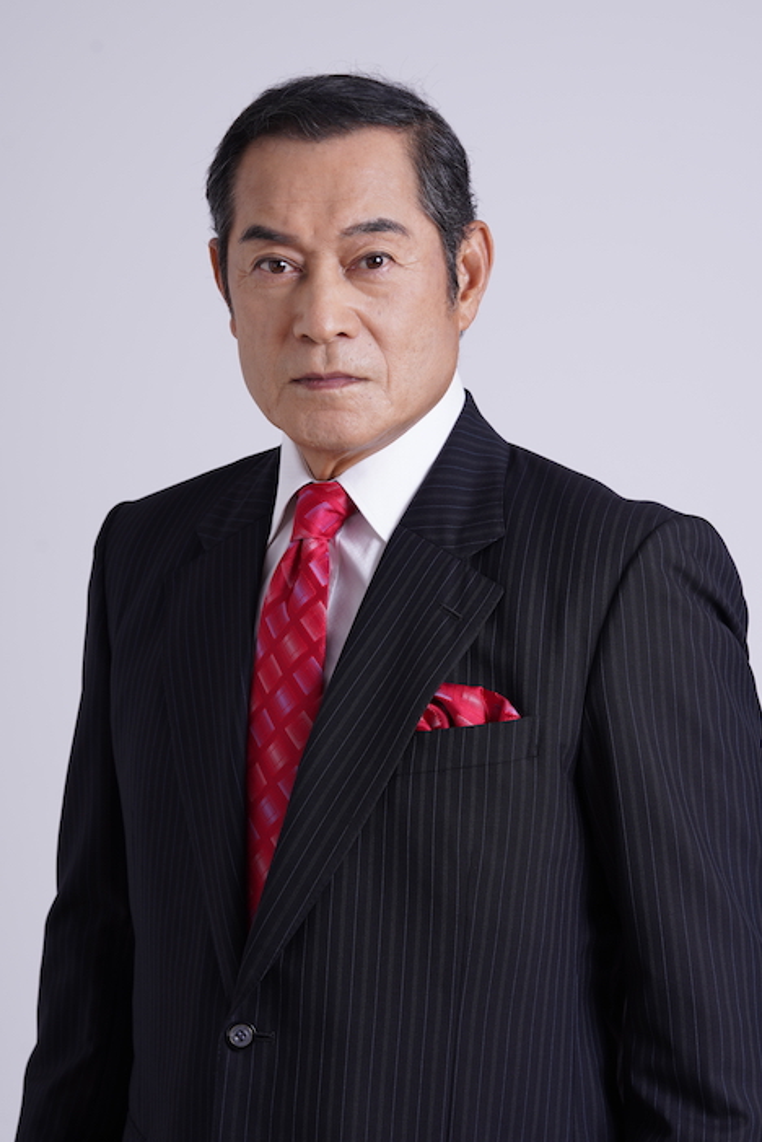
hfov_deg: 14.1
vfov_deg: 21.0
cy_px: 559
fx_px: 3076
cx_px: 389
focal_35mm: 97
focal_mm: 85
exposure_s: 1/125
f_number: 9
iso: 100
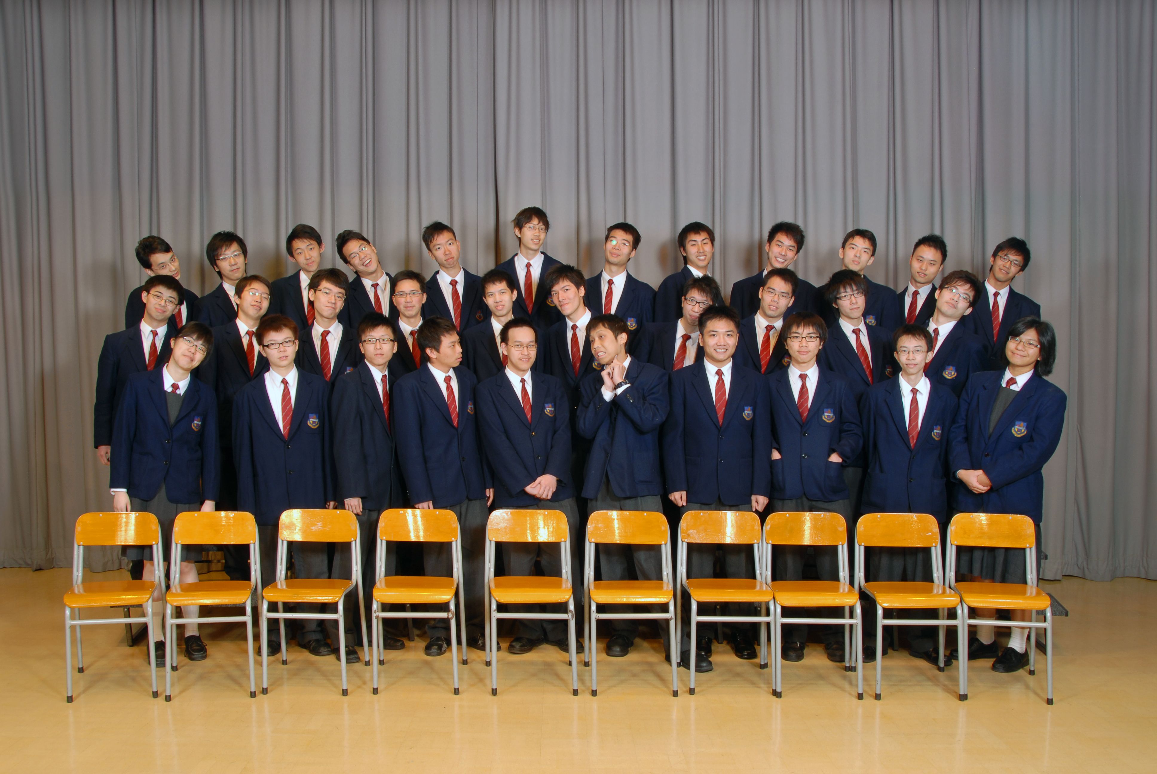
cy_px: 387
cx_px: 578
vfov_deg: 48.0
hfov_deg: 67.3
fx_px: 869
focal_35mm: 27
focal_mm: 18
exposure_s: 1/4
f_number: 10
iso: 100
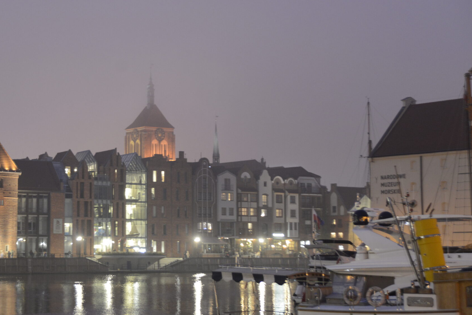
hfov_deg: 25.3
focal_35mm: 79
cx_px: 114
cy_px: 138
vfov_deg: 17.3
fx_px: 1036
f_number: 3.8
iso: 1600
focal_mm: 52
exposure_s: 1/5
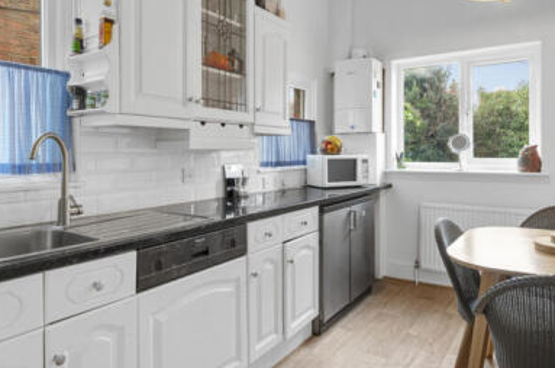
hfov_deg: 73.6
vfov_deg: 52.7
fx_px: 369
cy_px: 151
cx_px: 307
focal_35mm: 24
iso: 200
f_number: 16
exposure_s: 2
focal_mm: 14
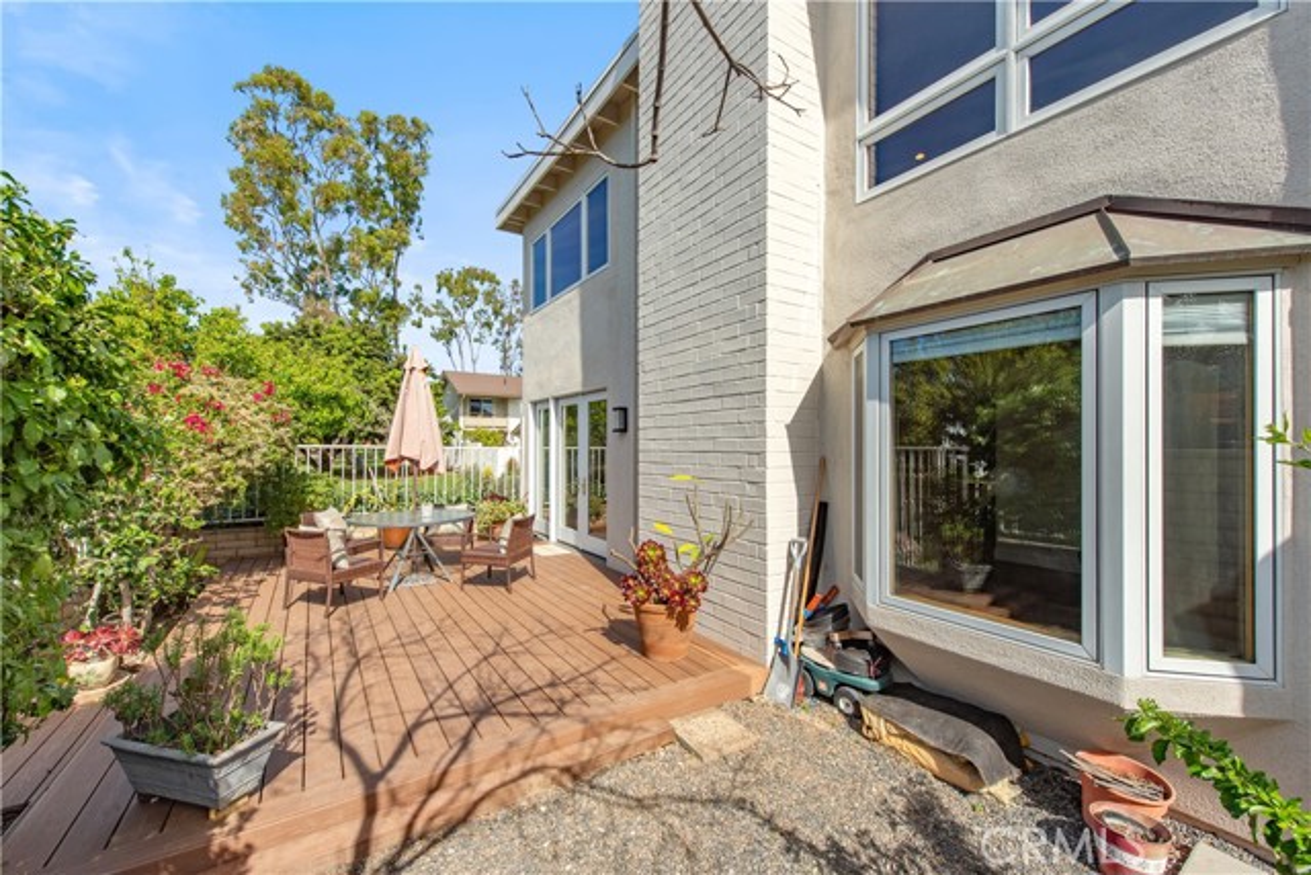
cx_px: 656
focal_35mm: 14
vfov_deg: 81.2
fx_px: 510
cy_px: 438
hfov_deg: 104.2
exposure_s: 1/400
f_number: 10
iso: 200
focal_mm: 14
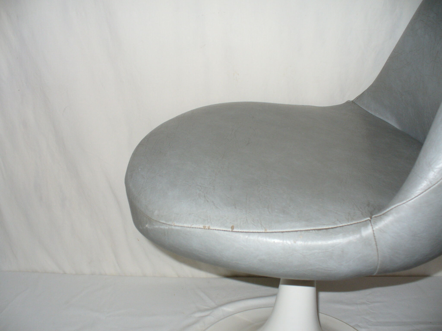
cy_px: 166
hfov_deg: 50.1
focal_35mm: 37
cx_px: 221
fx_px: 472
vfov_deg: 38.7
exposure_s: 1/30
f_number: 2.8
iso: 100
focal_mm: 6.1
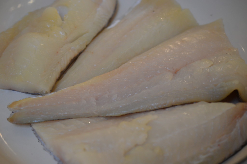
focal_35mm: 60
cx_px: 124
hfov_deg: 33.4
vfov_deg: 22.6
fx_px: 411
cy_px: 82
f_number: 3
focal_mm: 40
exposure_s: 1/60
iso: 720
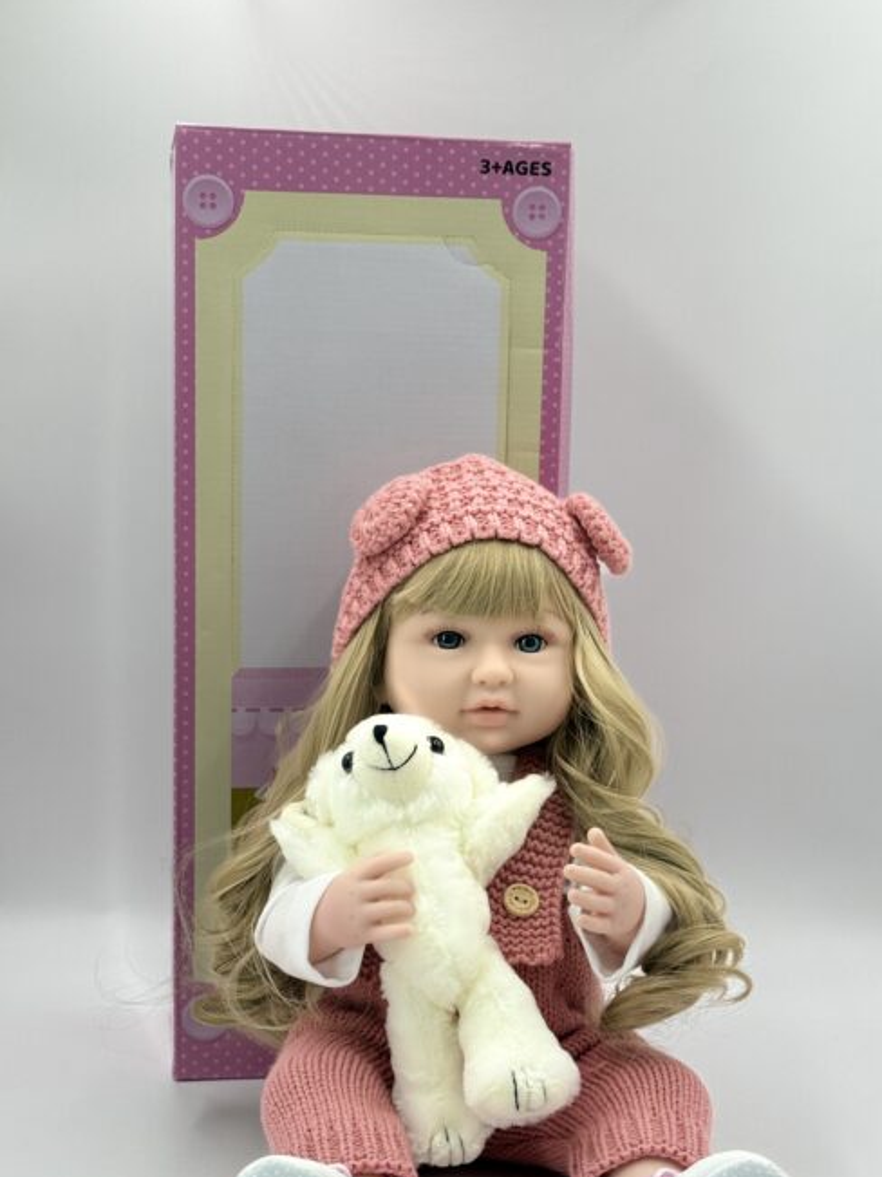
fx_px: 2005
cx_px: 441
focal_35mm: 59
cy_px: 712
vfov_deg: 32.6
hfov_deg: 24.8
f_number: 1.78
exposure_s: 1/769
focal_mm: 6.76
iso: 80
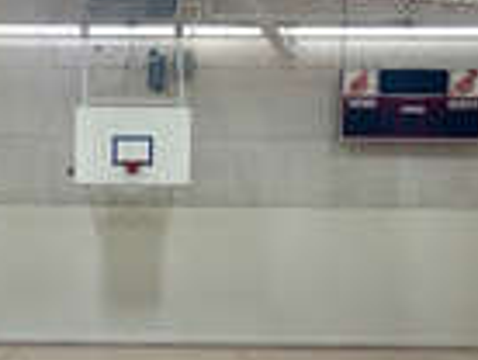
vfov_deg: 17.4
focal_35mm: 84
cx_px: 118
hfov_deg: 23.0
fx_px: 1162
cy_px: 312
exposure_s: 1/30
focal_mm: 4.15
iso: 40
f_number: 2.2
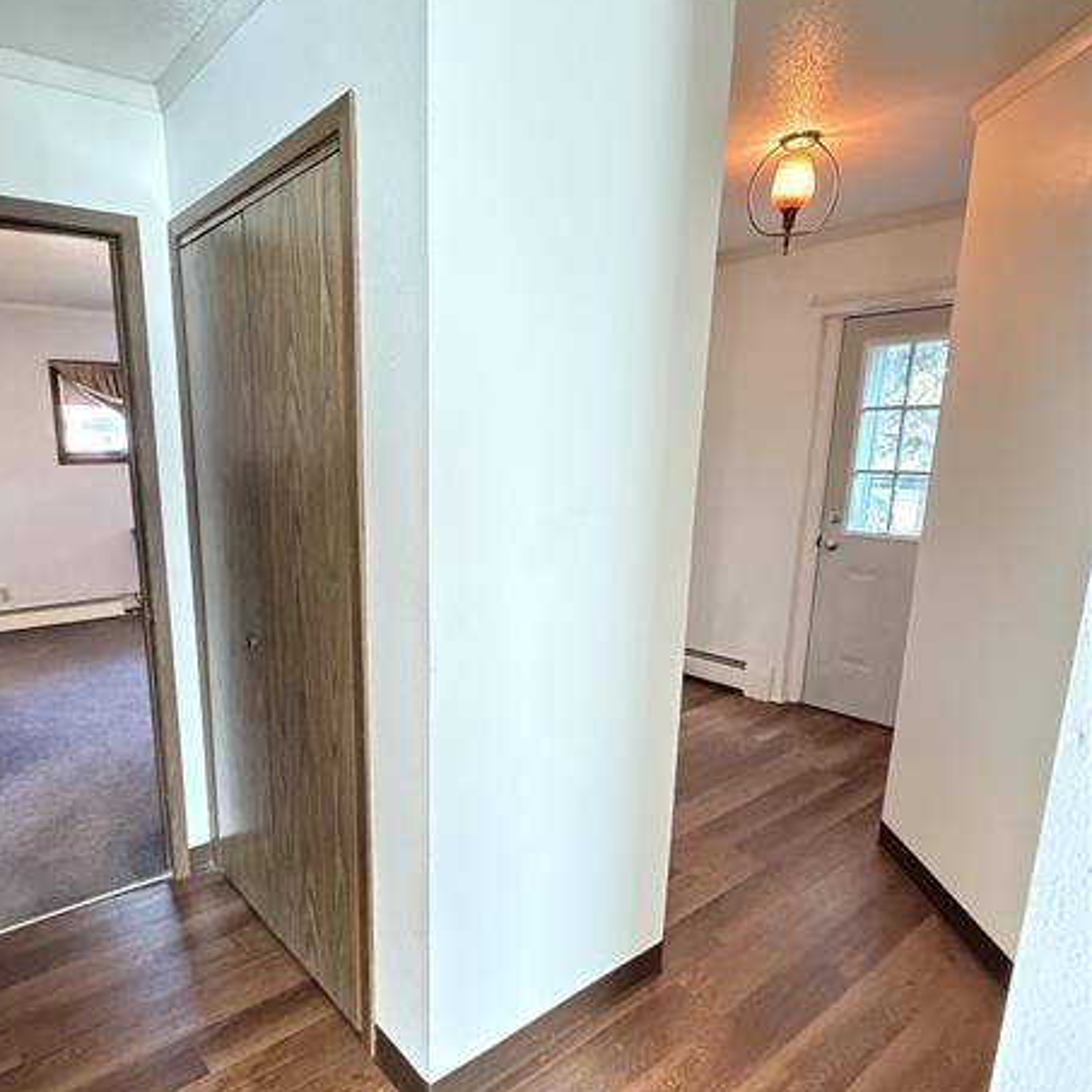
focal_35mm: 21
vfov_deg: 71.9
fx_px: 749
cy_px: 603
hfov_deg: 70.8
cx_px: 400
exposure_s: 1/40
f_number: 2.2
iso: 1250
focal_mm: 2.22
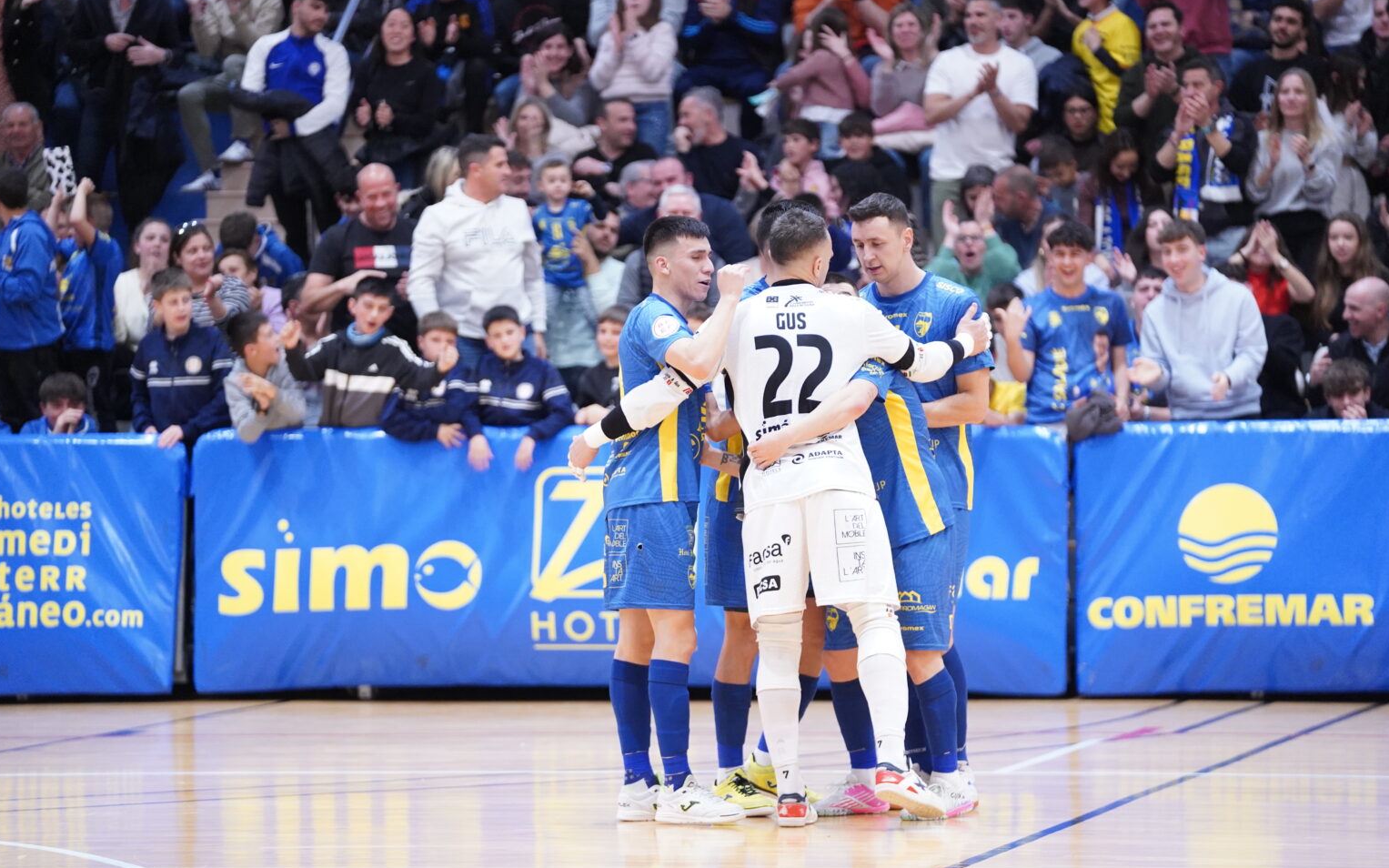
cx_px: 692
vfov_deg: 8.1
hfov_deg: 12.9
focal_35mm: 162
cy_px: 414
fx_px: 6132
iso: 6400
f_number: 2.8
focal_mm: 158
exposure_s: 1/1250
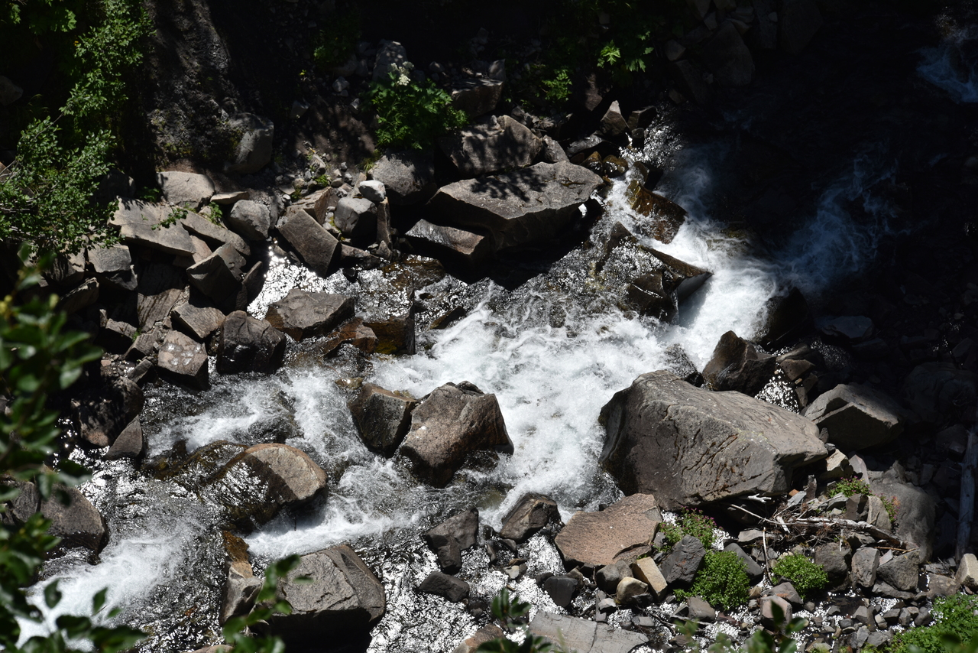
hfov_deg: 11.4
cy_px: 326
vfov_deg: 7.6
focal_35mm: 180
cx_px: 489
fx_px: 4891
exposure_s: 1/400
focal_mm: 180
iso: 100
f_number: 10
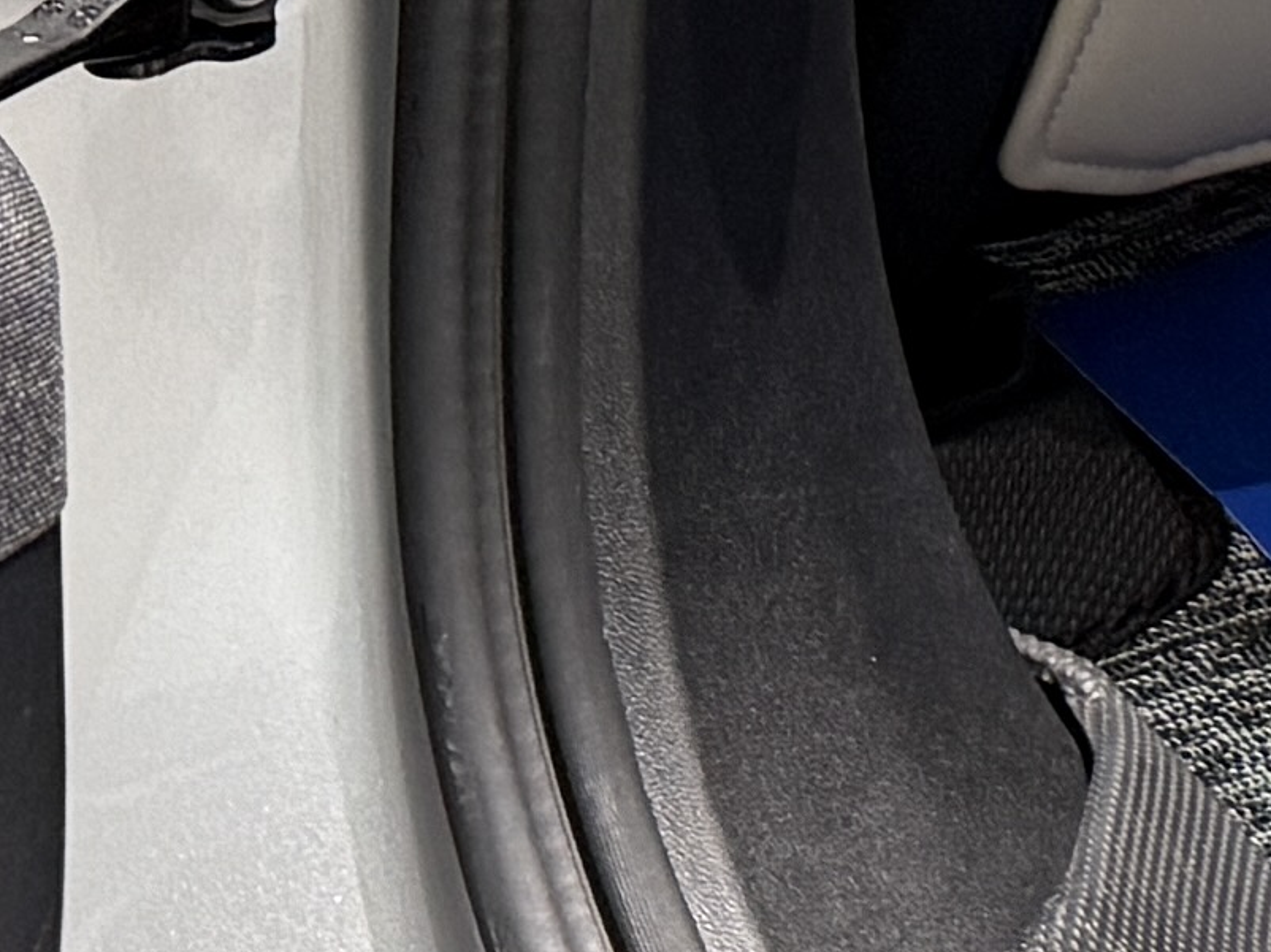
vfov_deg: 7.6
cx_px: 2789
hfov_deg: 10.4
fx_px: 6277
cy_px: -1853
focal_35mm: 171
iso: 200
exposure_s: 1/50
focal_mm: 6.76
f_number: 1.78
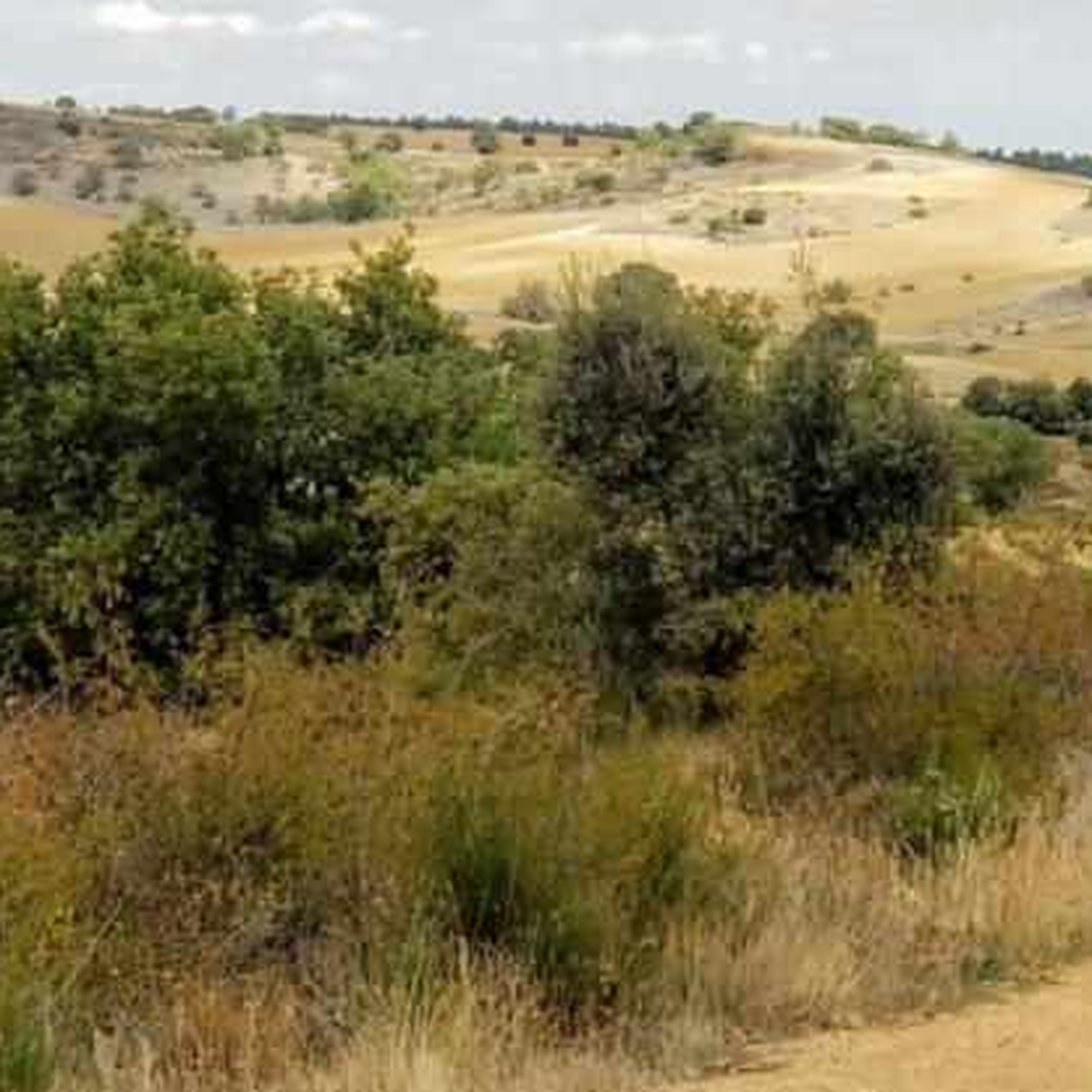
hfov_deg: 7.9
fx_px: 7923
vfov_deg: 7.9
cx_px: 621
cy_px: 911
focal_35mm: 222
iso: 25
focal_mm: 6
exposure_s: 1/586
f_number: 2.4
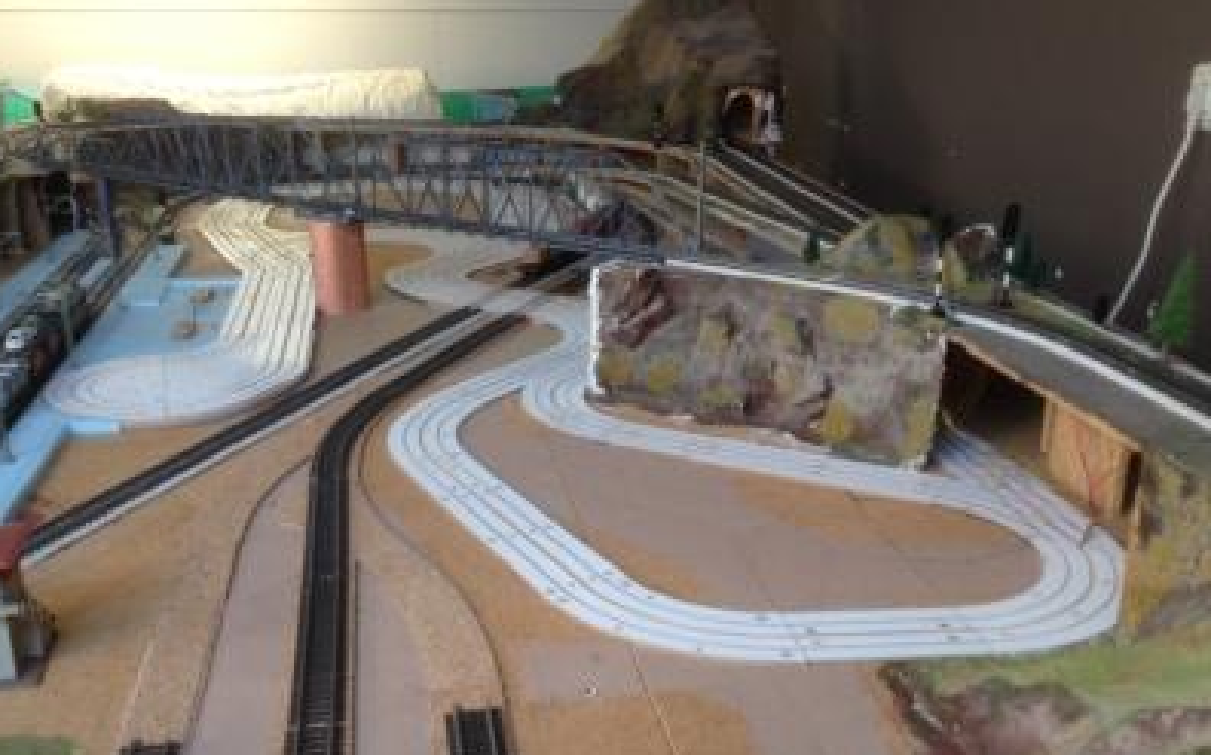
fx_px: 1385
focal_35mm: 42
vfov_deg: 30.4
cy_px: 452
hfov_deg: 47.2
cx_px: 550
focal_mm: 4.28
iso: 50
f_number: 2.4
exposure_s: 1/30
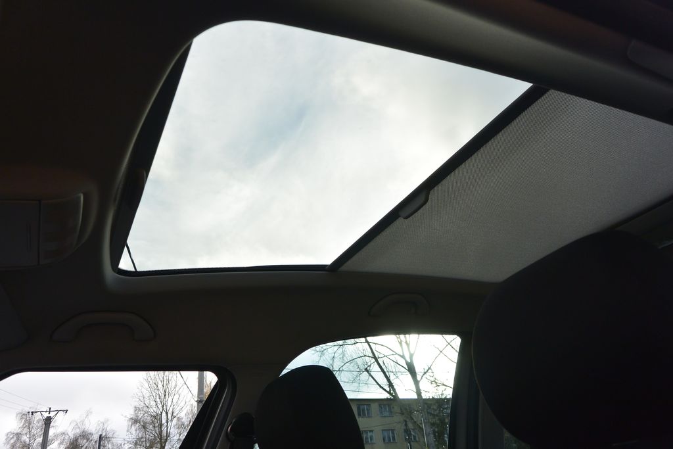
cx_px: 336
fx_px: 505
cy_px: 224
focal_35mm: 27
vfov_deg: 47.9
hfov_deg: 67.4
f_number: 4
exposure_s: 1/250
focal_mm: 10
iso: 160
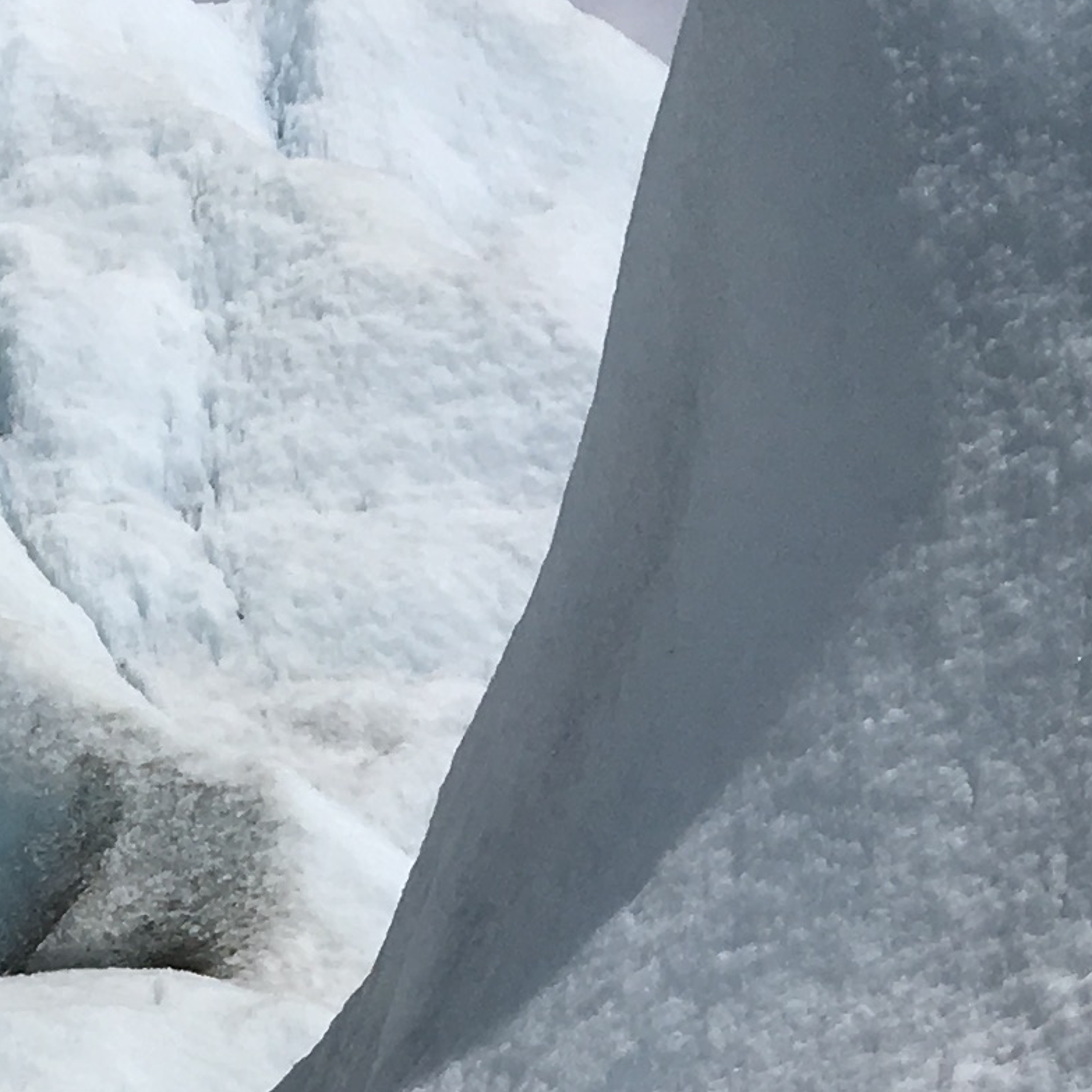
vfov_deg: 12.8
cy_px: 1379
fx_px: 4711
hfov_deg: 11.7
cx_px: -1165
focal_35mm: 132
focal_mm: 4.15
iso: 25
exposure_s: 1/7692
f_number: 2.2
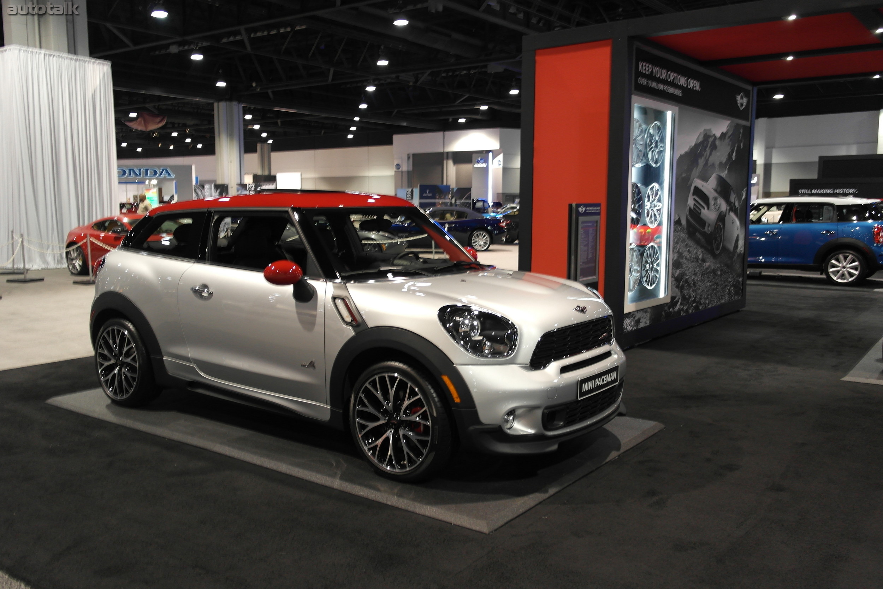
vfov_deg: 43.6
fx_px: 736
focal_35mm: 30
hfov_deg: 61.9
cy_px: 294
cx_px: 442
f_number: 3.5
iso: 400
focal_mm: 20
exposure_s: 1/20
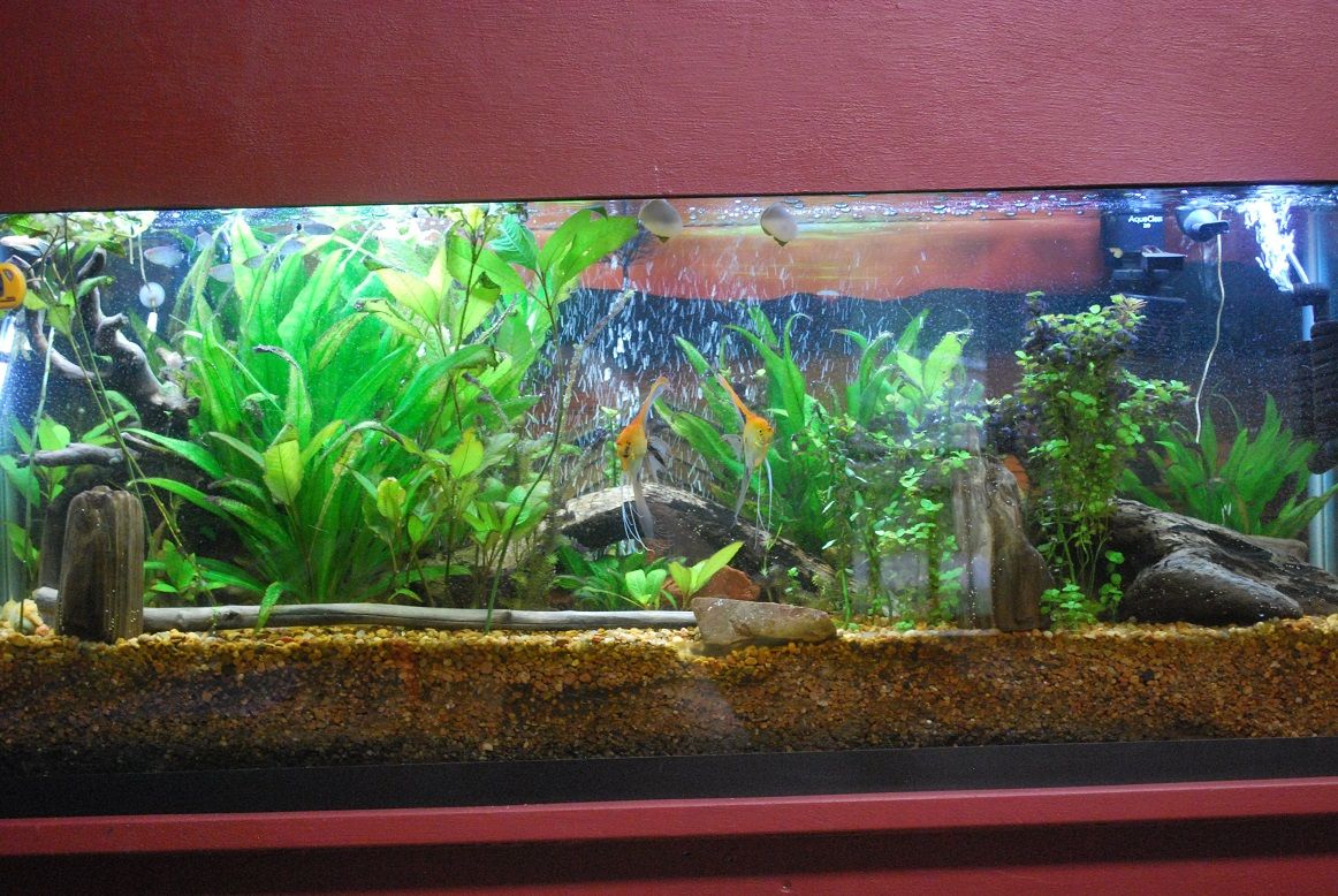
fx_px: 2010
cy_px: 448
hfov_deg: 36.8
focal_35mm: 54
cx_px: 669
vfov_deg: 25.1
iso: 1250
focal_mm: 36
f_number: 5.3
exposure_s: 1/30
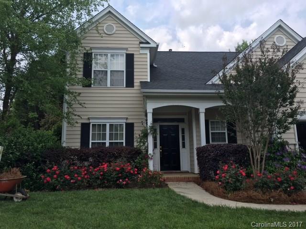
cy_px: 114
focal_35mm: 29
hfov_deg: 61.7
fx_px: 256
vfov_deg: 48.2
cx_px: 153
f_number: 2.2
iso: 25
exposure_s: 1/927
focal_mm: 4.15
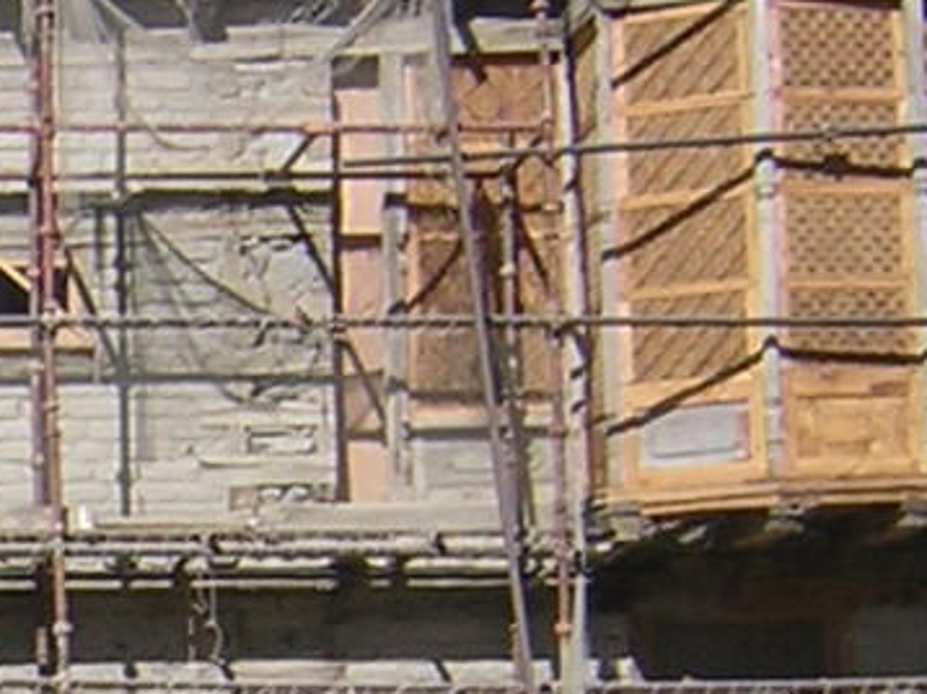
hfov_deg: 11.8
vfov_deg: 9.1
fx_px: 4309
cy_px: 831
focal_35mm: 161
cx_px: -412
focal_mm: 4.7
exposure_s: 1/419
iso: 100
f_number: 5.2
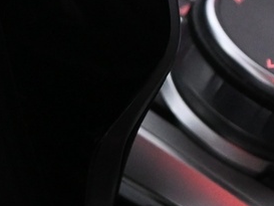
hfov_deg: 12.6
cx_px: -15
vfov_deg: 9.6
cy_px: 207
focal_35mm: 154
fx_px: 1220
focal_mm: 18
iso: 2500
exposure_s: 1/30
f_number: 5
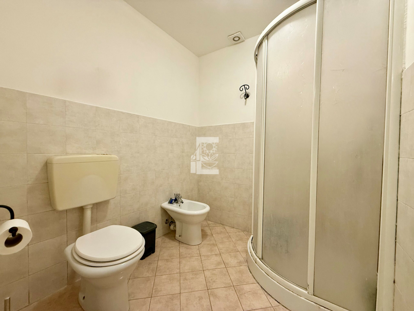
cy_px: 156
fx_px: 167
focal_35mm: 14
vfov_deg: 85.7
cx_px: 207
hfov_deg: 102.1
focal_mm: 2.22
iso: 250
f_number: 2.2
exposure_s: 1/50
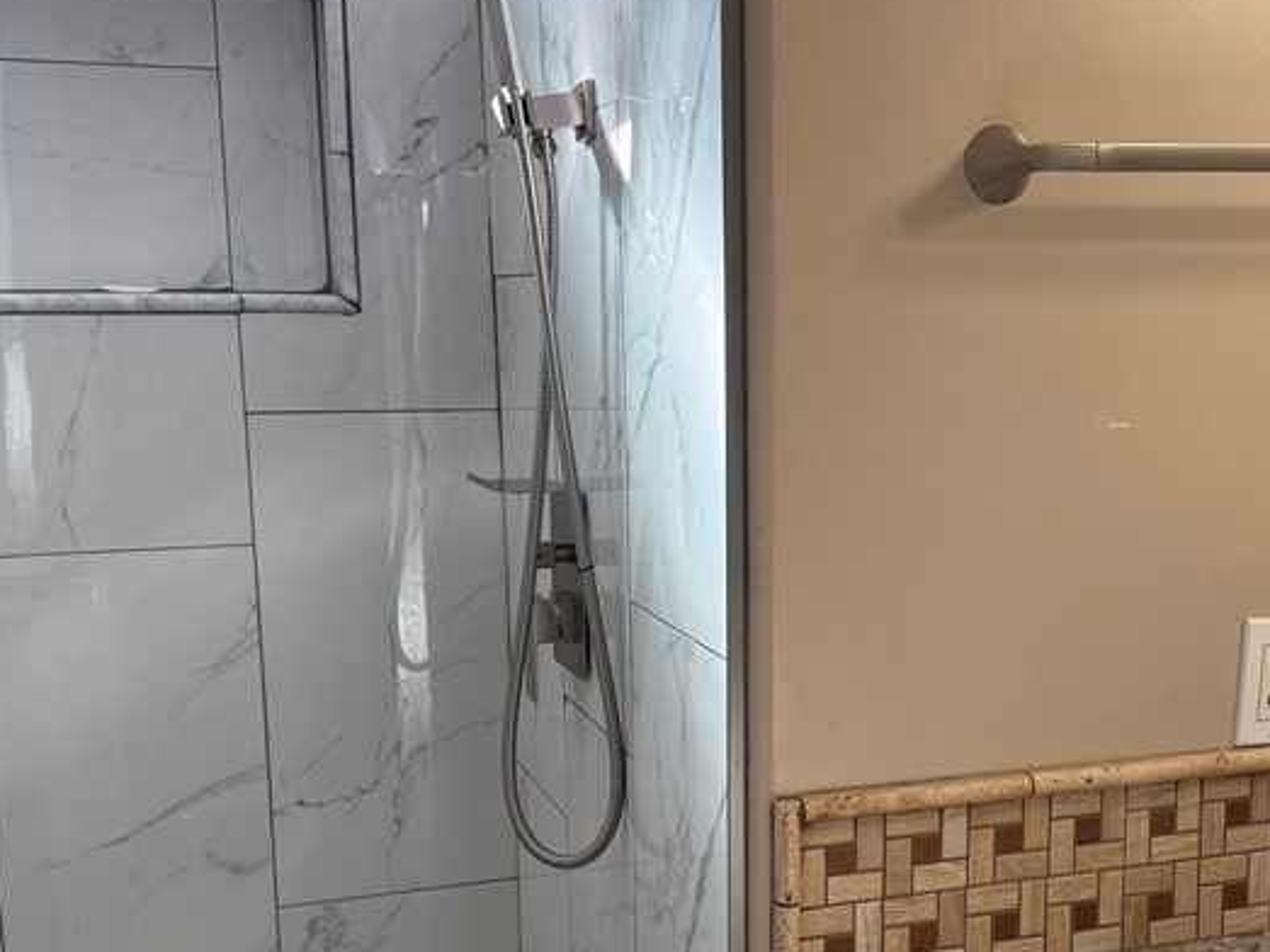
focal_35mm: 47
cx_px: 847
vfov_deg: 30.7
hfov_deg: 39.9
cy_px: 624
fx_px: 1724
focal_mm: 6.76
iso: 160
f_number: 1.78
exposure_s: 1/120
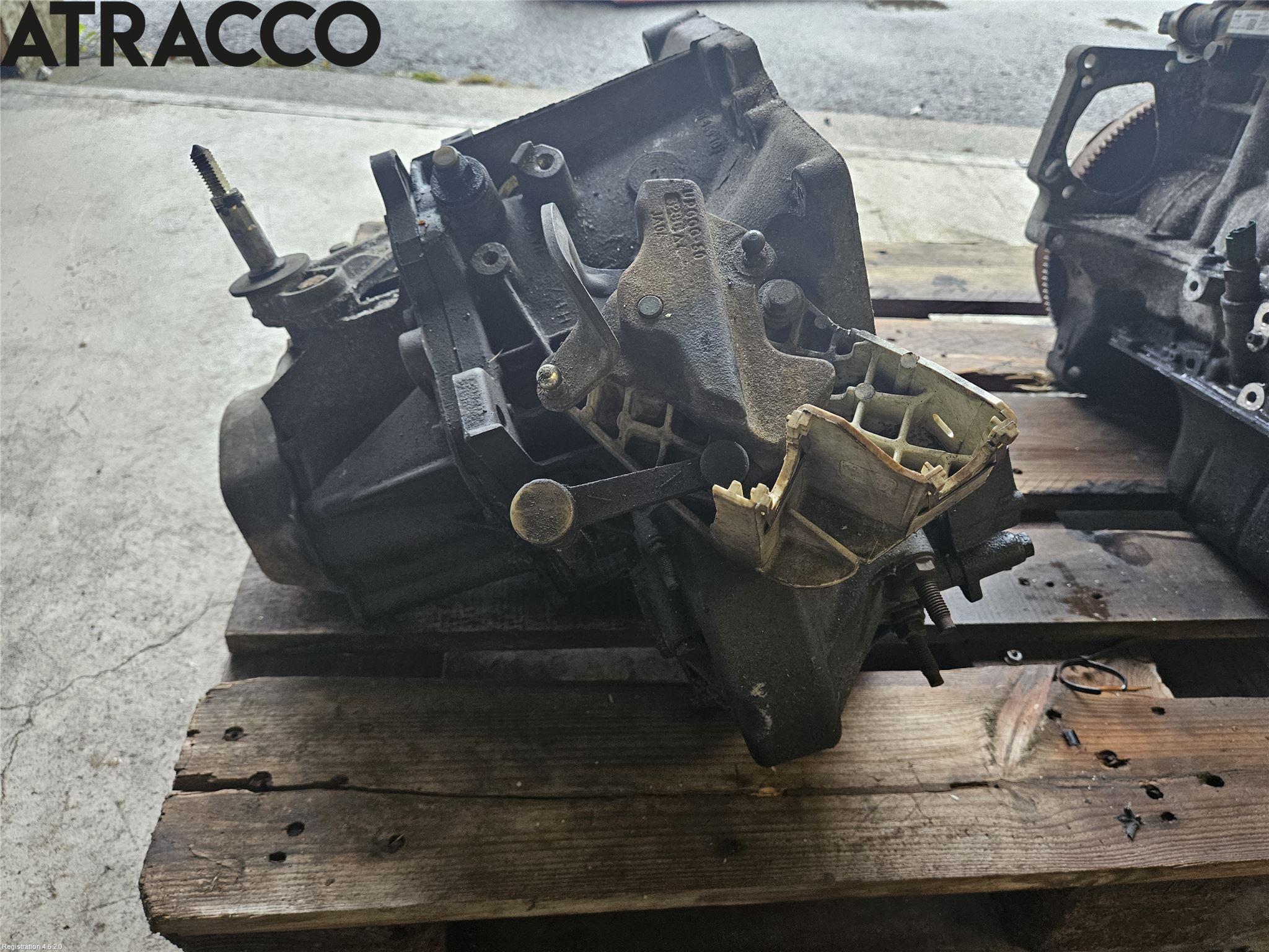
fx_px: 843
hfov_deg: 73.9
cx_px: 634
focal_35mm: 23
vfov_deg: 58.9
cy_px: 476
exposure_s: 1/100
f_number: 1.8
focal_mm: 5.4
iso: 250
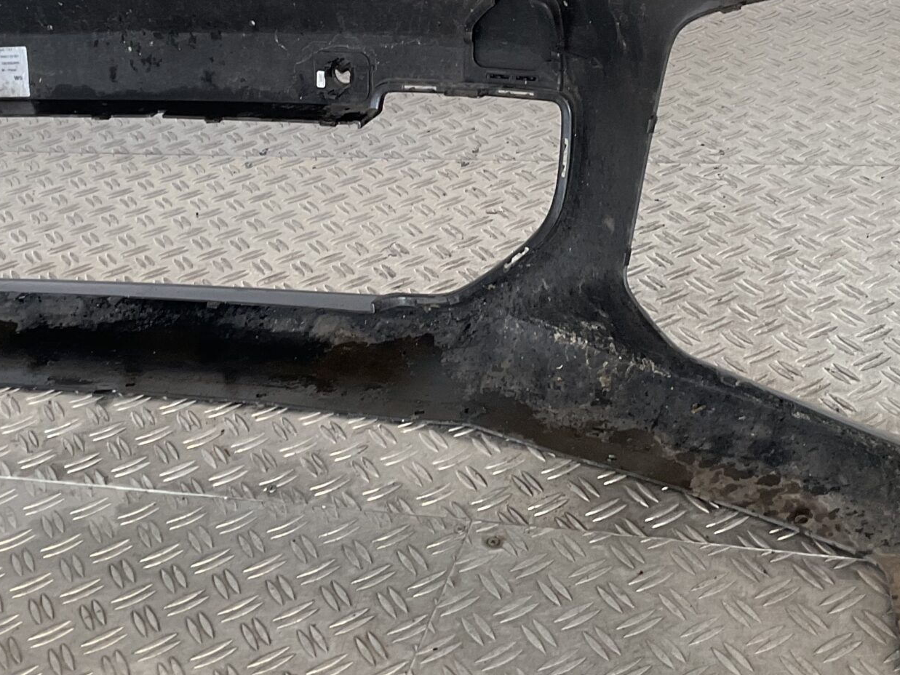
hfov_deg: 32.2
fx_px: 1560
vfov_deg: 24.0
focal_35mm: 60
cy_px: 122
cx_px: 445
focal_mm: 3
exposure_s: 1/50
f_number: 1.8
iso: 40
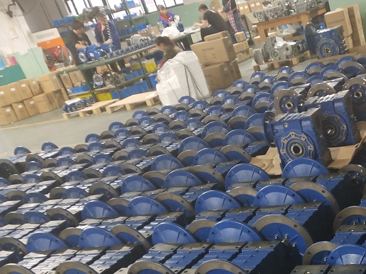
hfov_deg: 29.5
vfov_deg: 22.7
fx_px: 655
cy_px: 279
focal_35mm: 62
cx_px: 349
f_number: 1.8
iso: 728
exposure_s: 1/16.7
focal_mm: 3.95
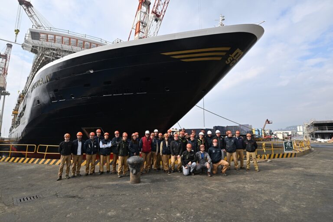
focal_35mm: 18
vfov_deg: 67.4
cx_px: 166
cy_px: 111
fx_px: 166
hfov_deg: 90.0
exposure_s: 1/2000
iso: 400
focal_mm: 18
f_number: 5.6
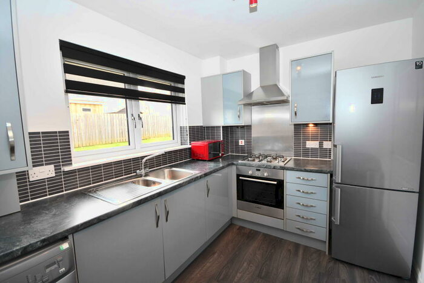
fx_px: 188
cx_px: 212
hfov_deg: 96.7
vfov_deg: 73.8
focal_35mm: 16
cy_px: 142
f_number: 4.2
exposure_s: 1/60
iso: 320
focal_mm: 11
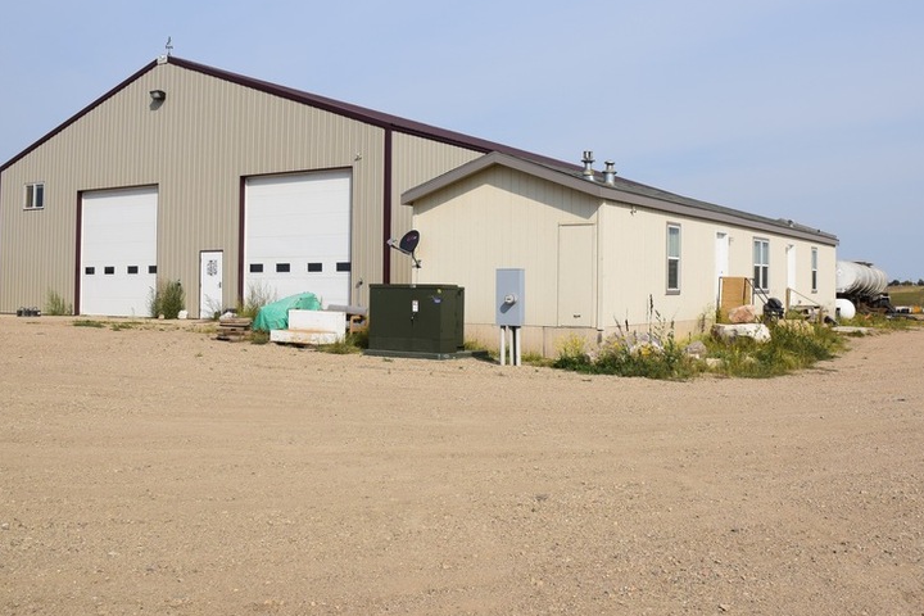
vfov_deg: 36.8
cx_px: 533
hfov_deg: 52.9
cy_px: 250
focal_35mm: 36
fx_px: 924
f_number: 11
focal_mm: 18
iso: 220
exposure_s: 1/500
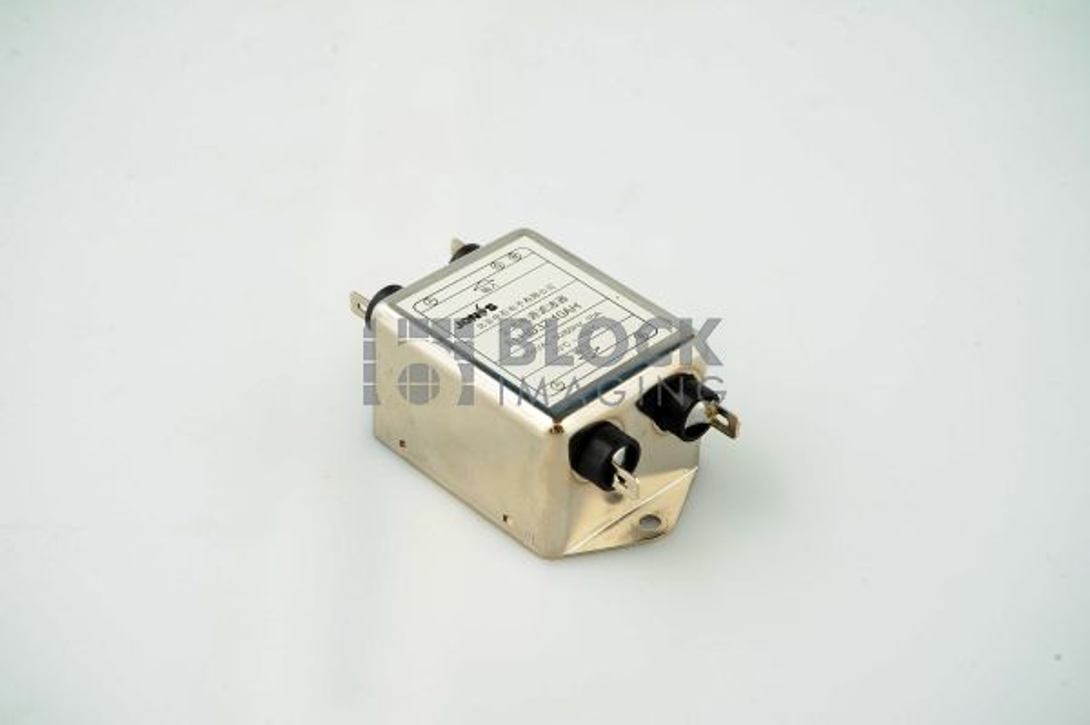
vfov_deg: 16.0
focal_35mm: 85
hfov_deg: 23.9
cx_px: 545
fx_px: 2571
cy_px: 362
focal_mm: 85
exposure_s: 1/100
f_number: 10
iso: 800
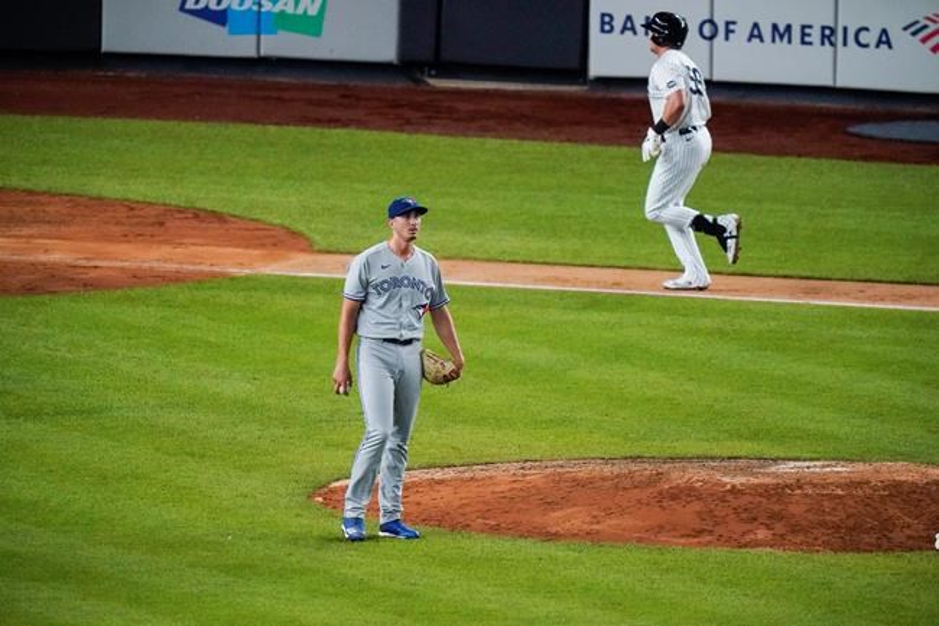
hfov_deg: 2.6
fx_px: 20860
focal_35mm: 800
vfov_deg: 1.7
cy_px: 313
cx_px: 470
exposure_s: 1/2500
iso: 12800
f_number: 5.6
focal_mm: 800
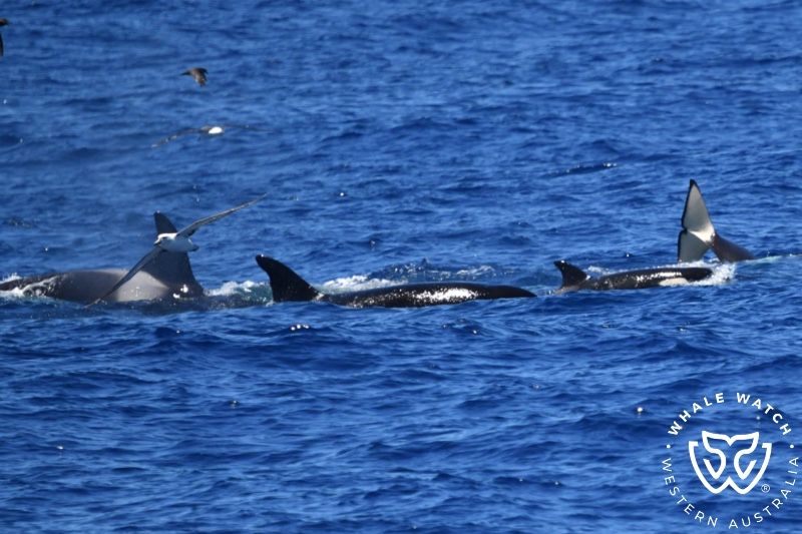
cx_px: 401
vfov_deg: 2.3
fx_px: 13363
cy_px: 267
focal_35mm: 600
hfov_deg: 3.4
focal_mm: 600
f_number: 6.3
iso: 1400
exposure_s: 1/8000
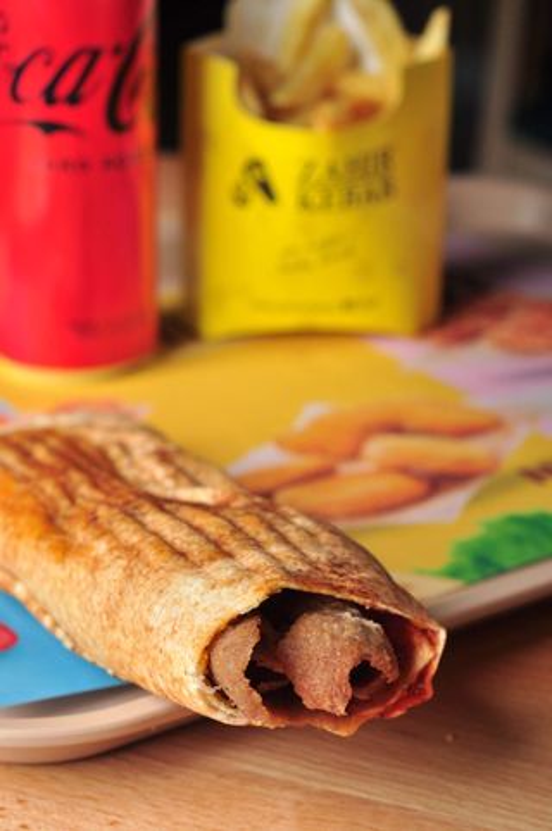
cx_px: 276
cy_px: 416
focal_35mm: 75
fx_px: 1730
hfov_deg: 18.1
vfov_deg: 27.0
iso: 250
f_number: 5.6
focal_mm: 50
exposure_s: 1/160
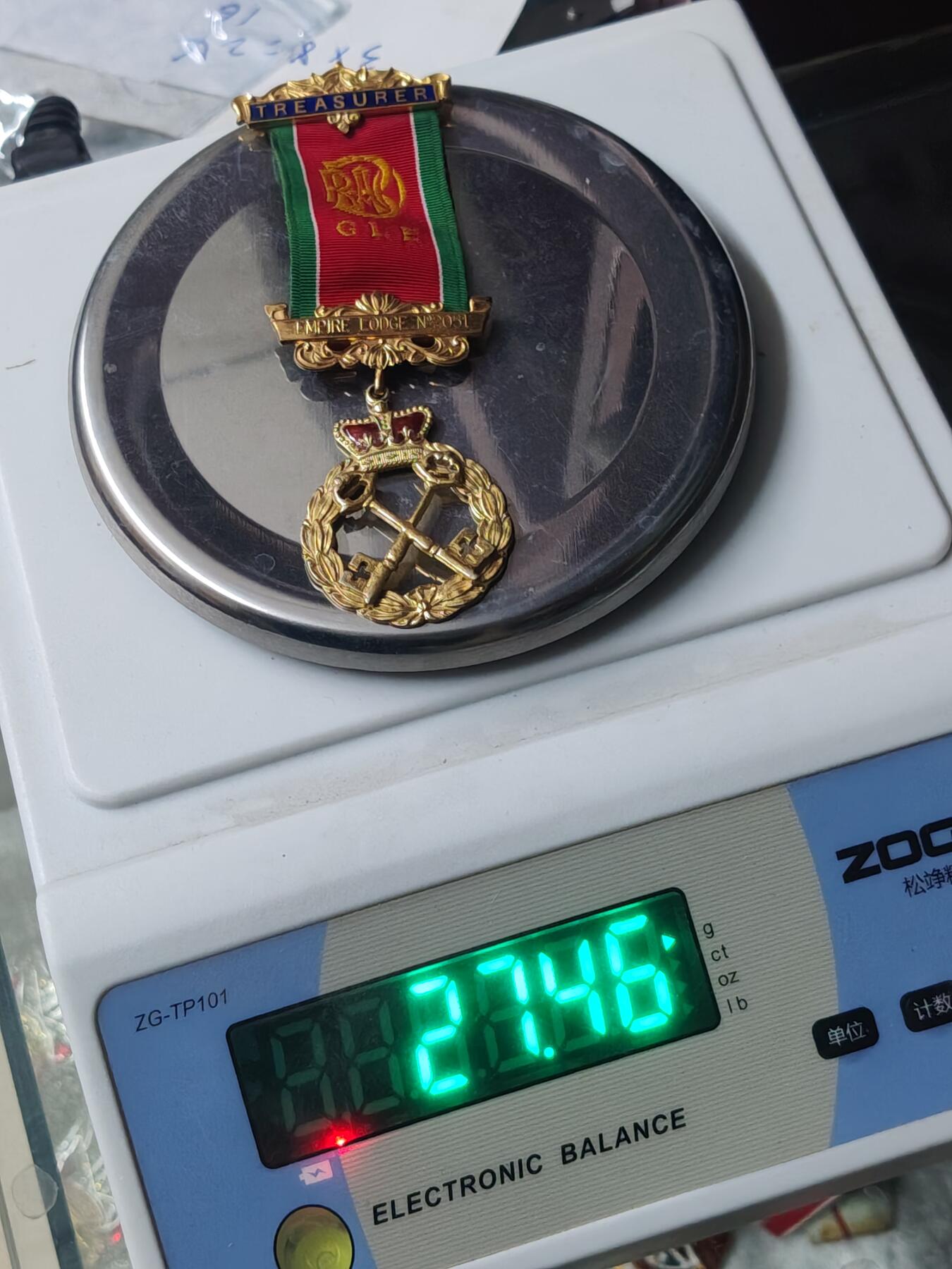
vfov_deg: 37.5
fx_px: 1870
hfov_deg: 28.6
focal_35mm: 51
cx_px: 476
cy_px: 634
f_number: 1.88
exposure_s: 1/100
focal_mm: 4.84
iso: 1103
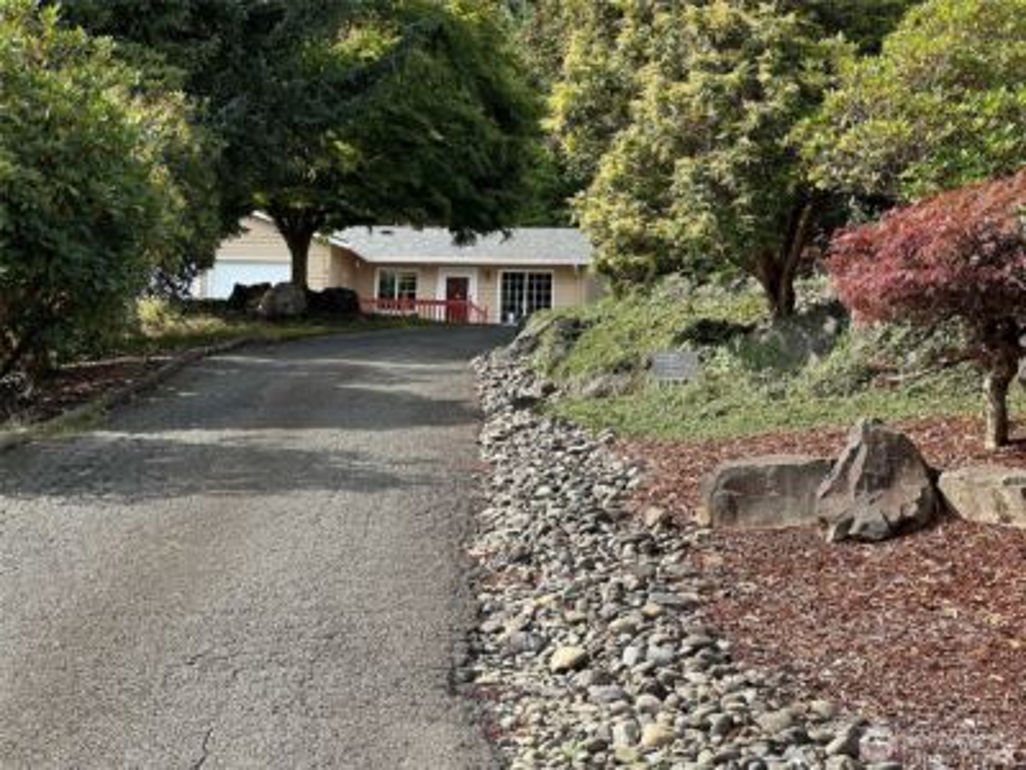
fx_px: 2282
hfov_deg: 25.3
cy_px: 385
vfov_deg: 19.1
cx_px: 513
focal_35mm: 77
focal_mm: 9
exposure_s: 1/243
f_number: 2.8
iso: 32
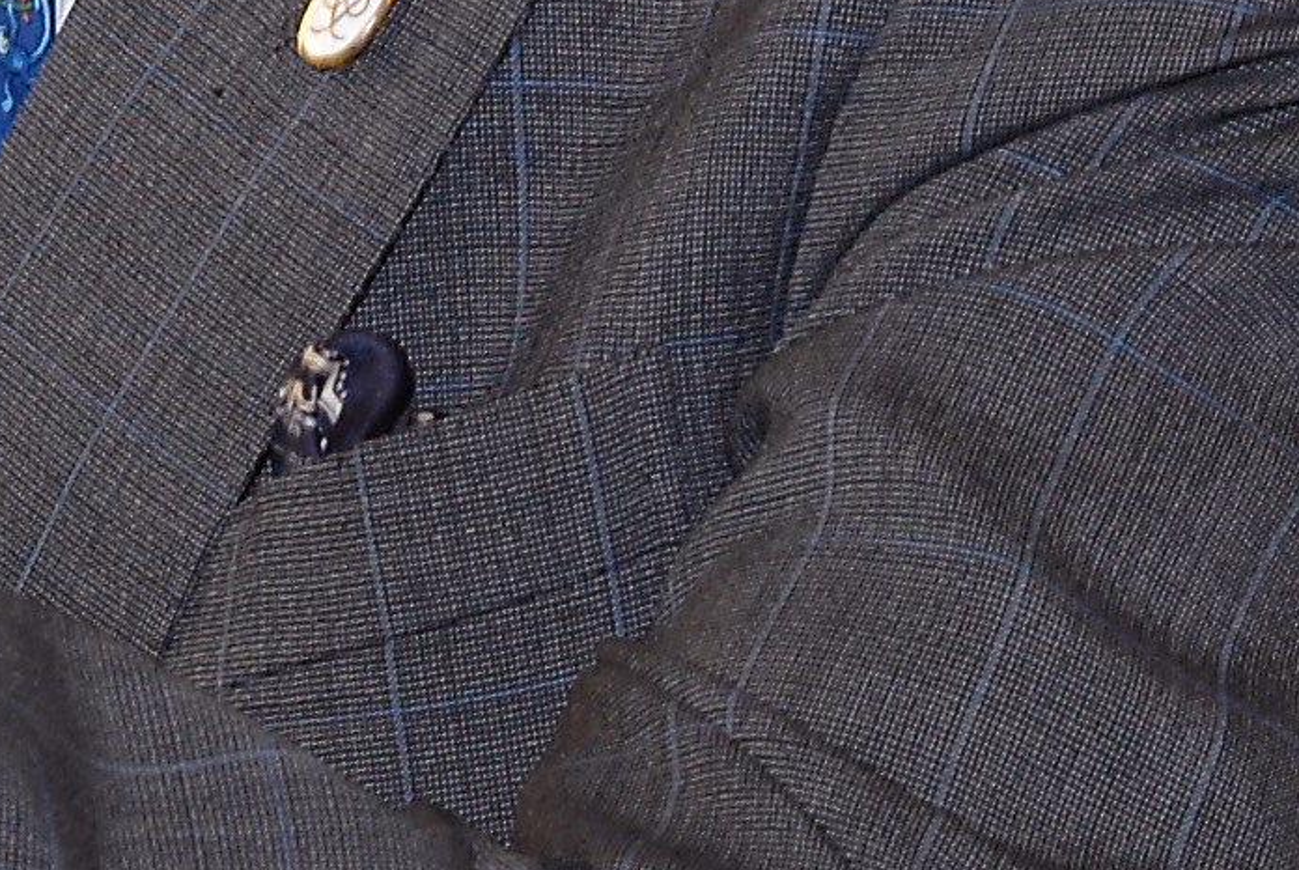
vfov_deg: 3.3
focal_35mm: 417
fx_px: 15066
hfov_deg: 4.9
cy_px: -383
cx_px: -13
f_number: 7.1
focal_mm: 50
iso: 200
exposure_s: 1/60
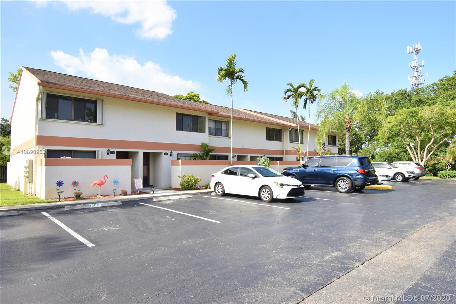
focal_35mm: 21
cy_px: 152
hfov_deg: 81.2
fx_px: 266
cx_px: 228
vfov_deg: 59.5
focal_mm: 14
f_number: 7.1
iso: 100
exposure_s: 1/200
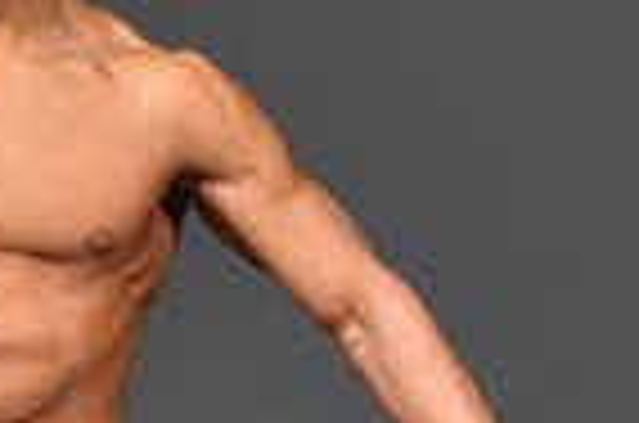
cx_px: 236
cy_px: 585
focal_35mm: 1888
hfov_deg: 1.1
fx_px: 33437
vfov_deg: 0.7
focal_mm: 230
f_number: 5.6
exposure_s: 1/400
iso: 5000
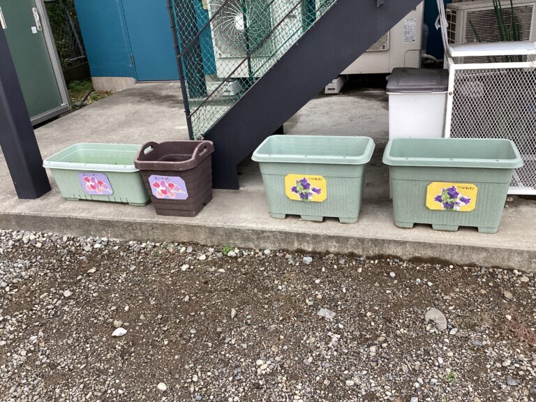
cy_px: 201
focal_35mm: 31
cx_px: 268
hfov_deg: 58.4
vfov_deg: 45.4
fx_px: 480
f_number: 2.4
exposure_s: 1/100
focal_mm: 3.3
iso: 40
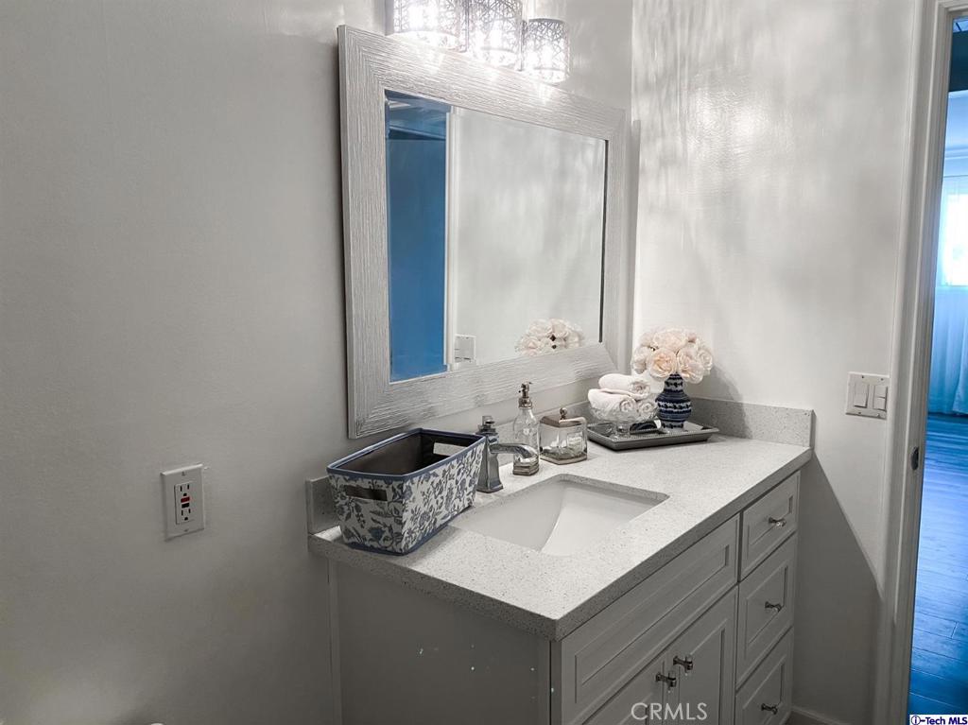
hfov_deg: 67.3
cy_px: 362
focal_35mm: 26
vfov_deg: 53.0
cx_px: 484
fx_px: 727
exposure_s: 1/60
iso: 125
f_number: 1.8
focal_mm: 4.25
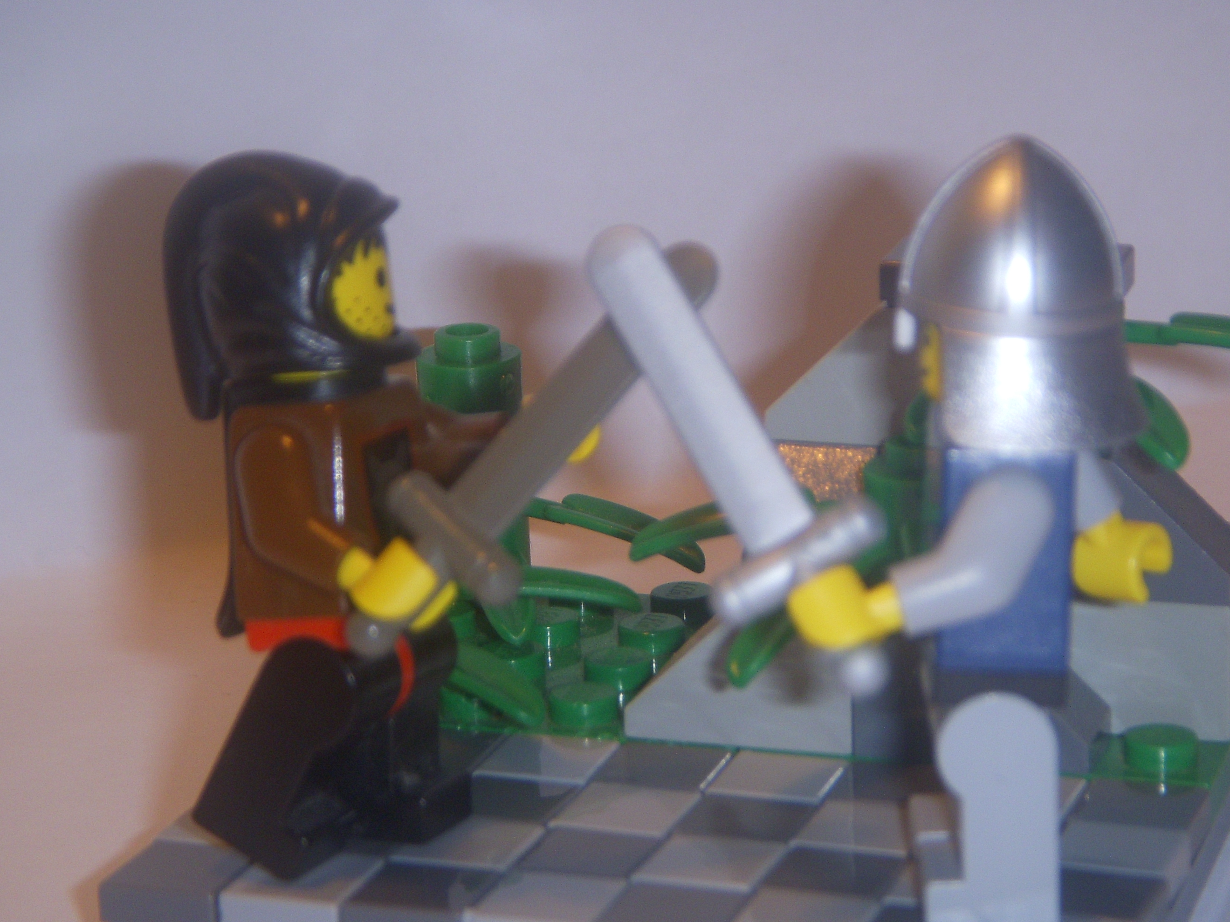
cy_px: 471
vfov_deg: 10.5
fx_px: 5010
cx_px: 714
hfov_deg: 14.0
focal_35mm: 141
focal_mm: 18.9
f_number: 4.2
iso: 100
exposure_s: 1/60
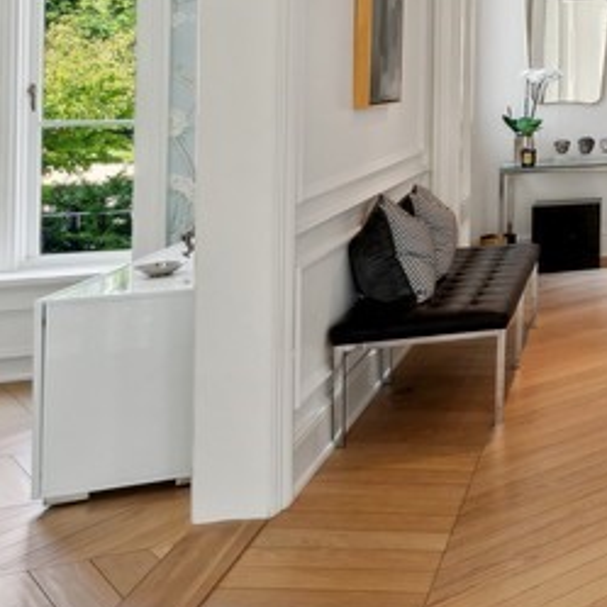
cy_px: 44
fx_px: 913
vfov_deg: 34.4
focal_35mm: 46
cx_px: 1095
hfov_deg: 22.1
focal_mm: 15
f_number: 9.5
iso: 200
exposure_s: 1/30
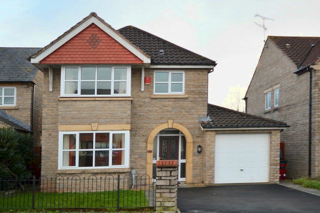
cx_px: 160
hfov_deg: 62.0
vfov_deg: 43.6
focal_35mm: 30
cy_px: 106
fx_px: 267
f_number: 4.5
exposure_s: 1/125
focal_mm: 20
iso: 100
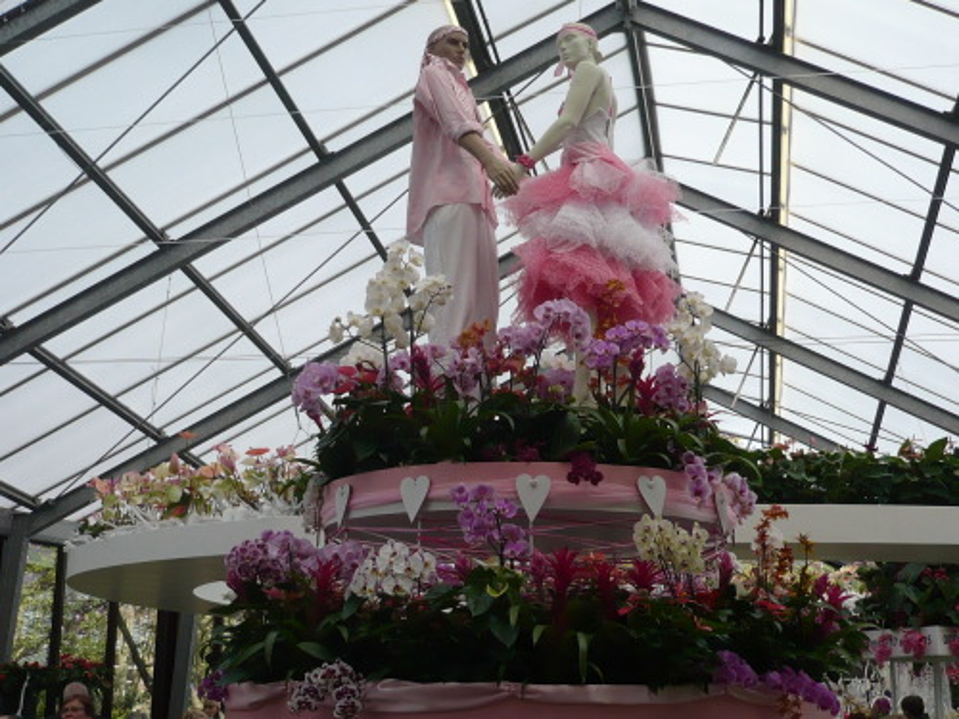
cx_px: 480
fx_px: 1357
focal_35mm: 49
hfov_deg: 38.9
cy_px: 360
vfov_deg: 29.7
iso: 100
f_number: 2.9
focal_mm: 6
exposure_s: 1/640
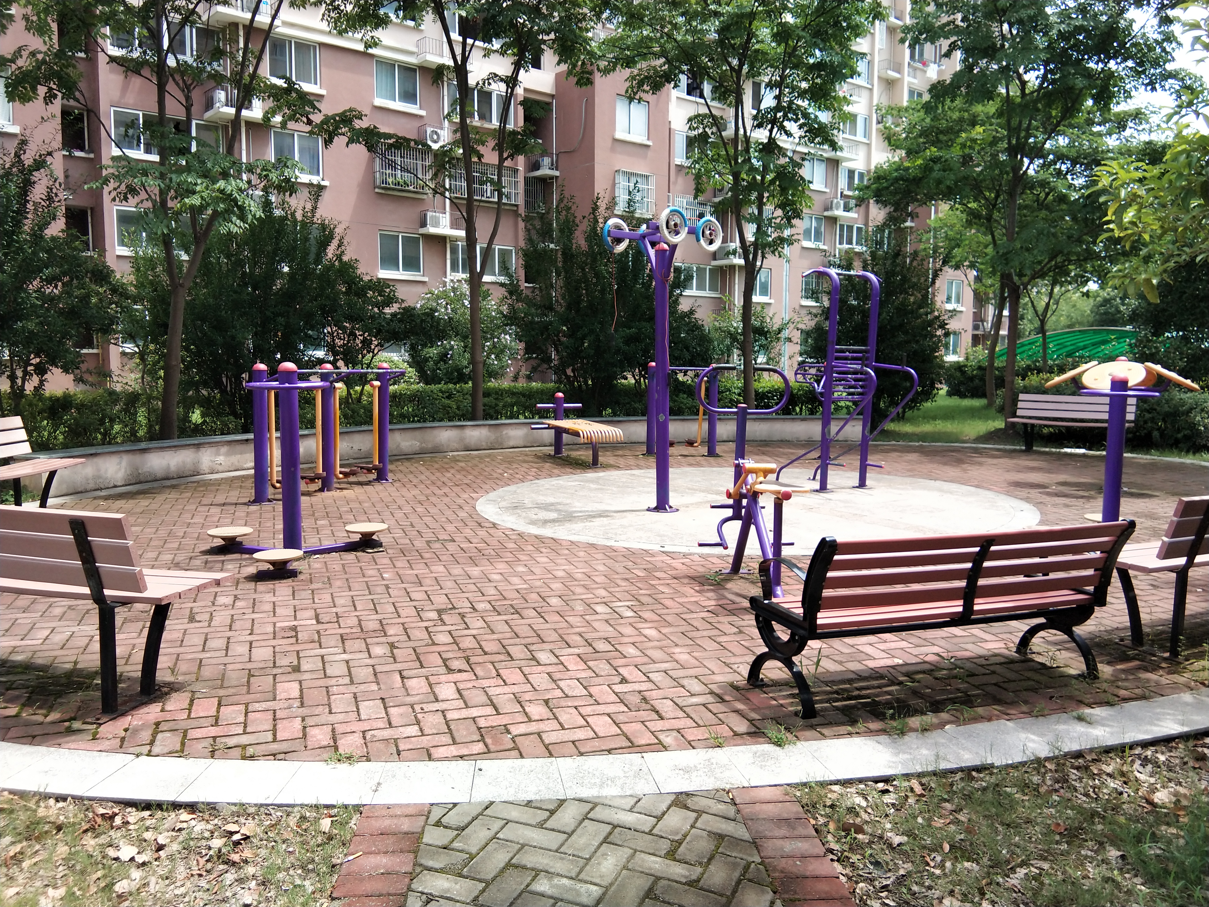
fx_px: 1083
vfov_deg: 45.4
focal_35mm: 31
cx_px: 604
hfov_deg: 58.4
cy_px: 454
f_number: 2.2
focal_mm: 3.69
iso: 50
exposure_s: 1/272
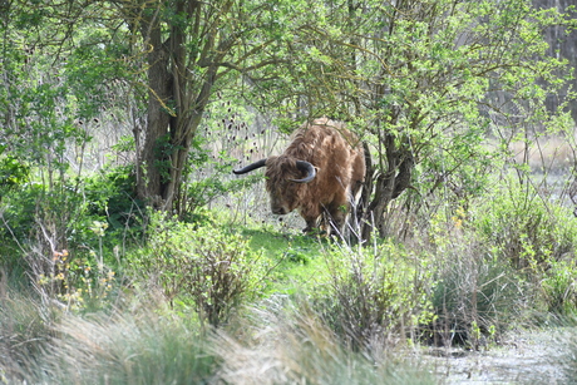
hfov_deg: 10.3
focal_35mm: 200
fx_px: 3206
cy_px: 192
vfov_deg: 6.9
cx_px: 288
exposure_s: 1/640
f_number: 6.3
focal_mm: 200
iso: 720
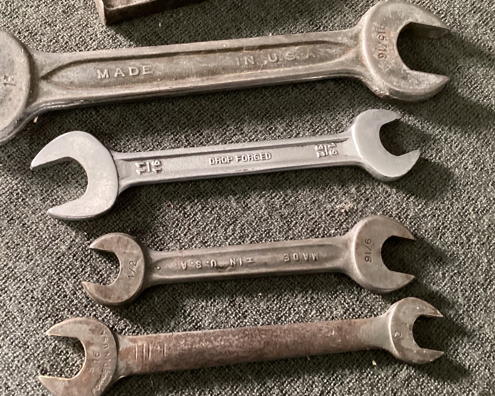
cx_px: 193
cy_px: 179
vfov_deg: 37.3
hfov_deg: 45.5
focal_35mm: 40
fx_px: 586
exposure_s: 1/40
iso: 320
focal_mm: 3.3
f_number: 2.4
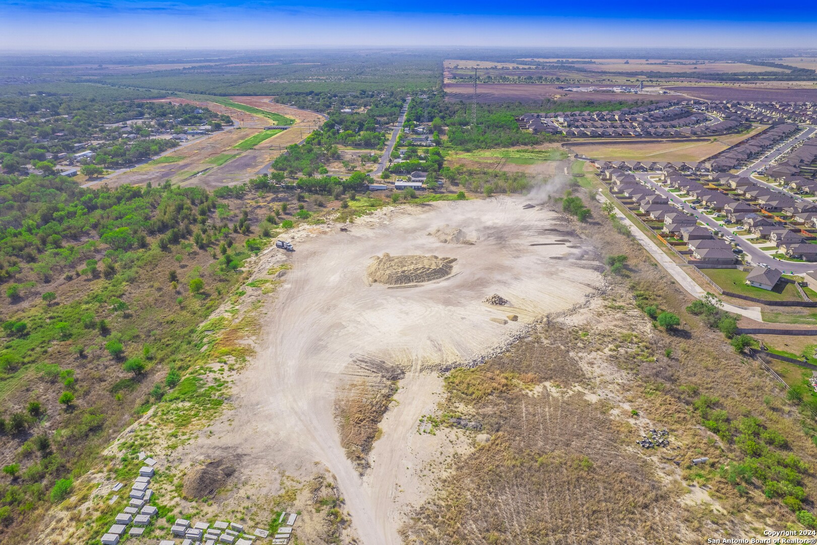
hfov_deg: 78.6
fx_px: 499
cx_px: 408
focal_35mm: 22
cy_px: 272
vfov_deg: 57.2
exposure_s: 1/3000
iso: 140
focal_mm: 8.38
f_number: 2.8
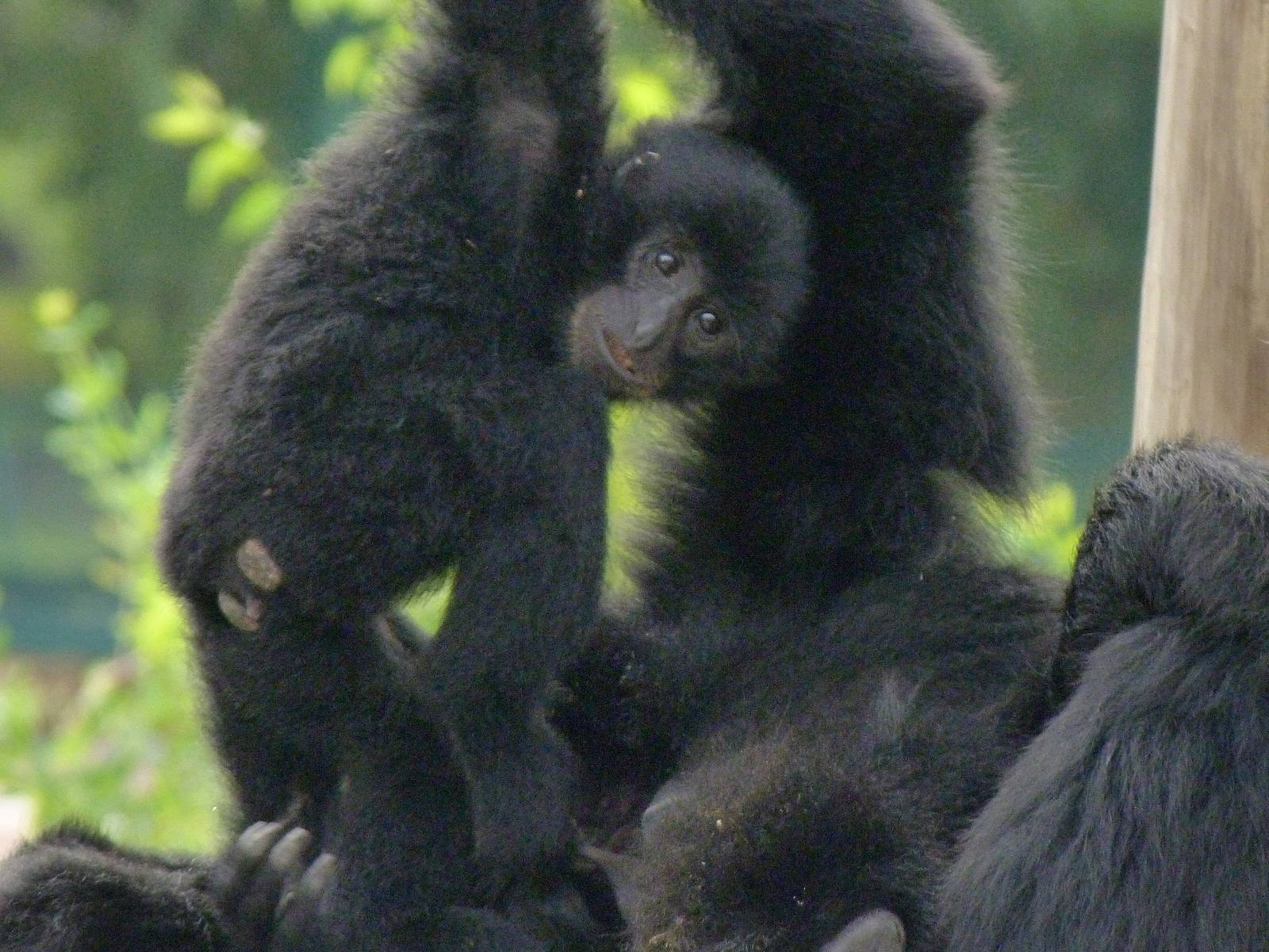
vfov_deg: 1.9
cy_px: 476
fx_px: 28924
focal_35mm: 789
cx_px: 634
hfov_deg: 2.5
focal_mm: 108
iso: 640
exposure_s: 1/250
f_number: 5.2
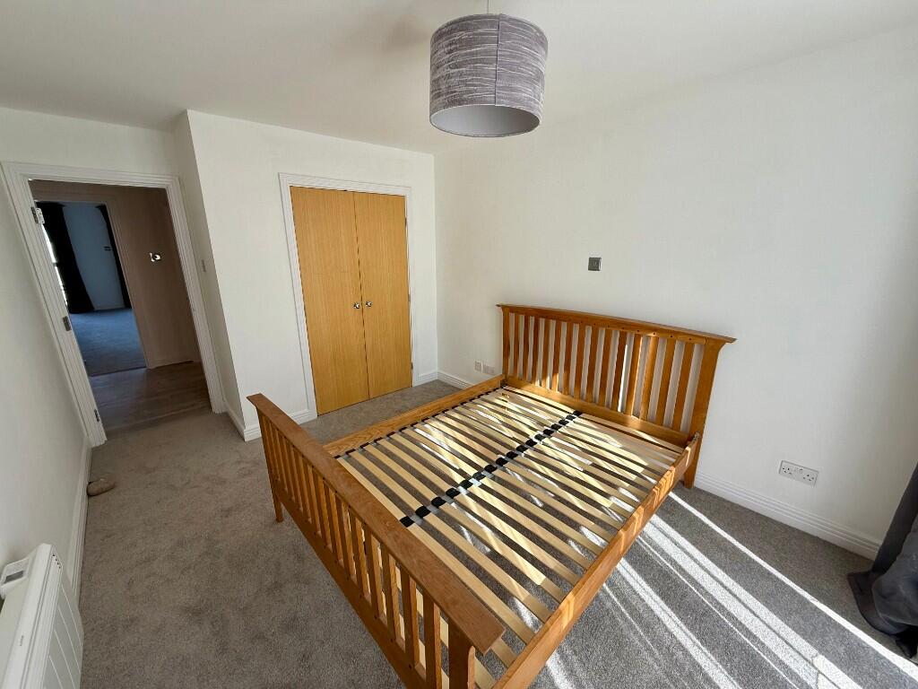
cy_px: 344
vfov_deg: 85.7
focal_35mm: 14
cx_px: 459
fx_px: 371
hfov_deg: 102.1
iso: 50
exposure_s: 1/176
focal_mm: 2.22
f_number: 2.2
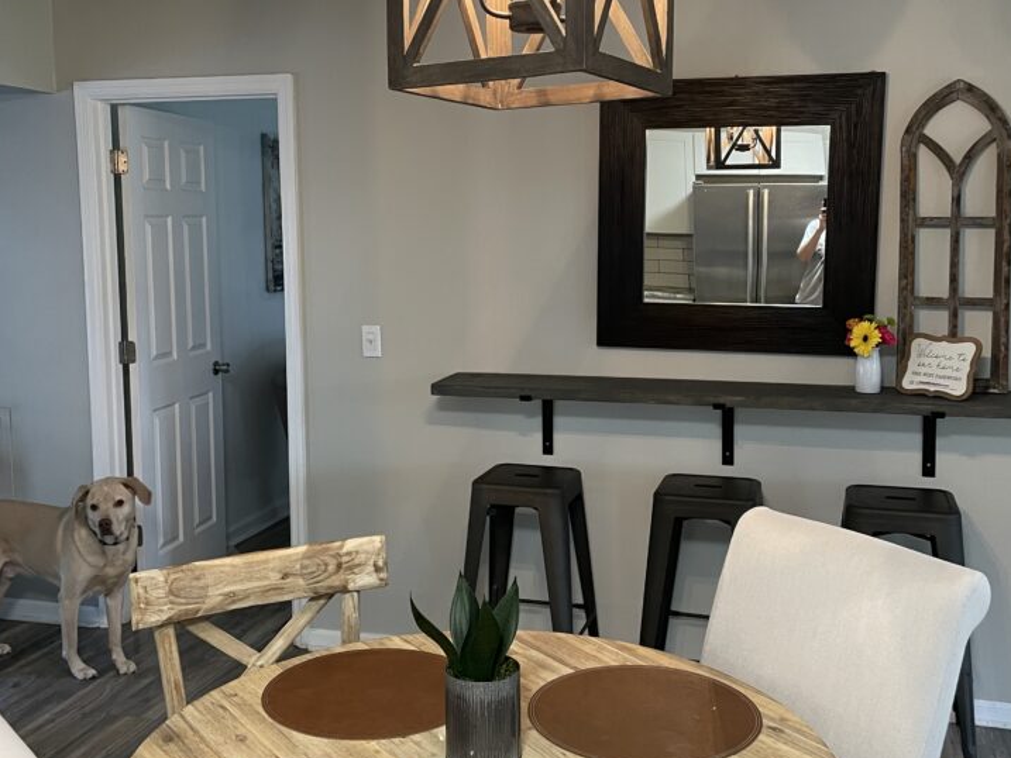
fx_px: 847
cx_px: 485
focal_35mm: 29
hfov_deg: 61.6
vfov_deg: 48.2
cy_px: 344
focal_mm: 4.2
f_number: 1.6
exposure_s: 1/60
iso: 250
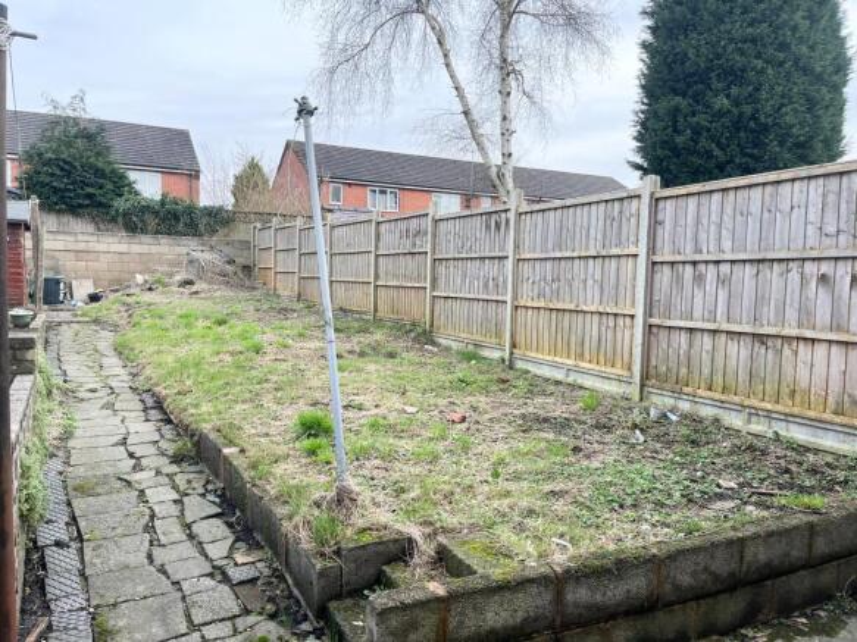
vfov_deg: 53.0
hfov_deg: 67.3
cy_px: 321
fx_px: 644
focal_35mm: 26
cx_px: 428
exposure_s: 1/477
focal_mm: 5.1
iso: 50
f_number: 1.6
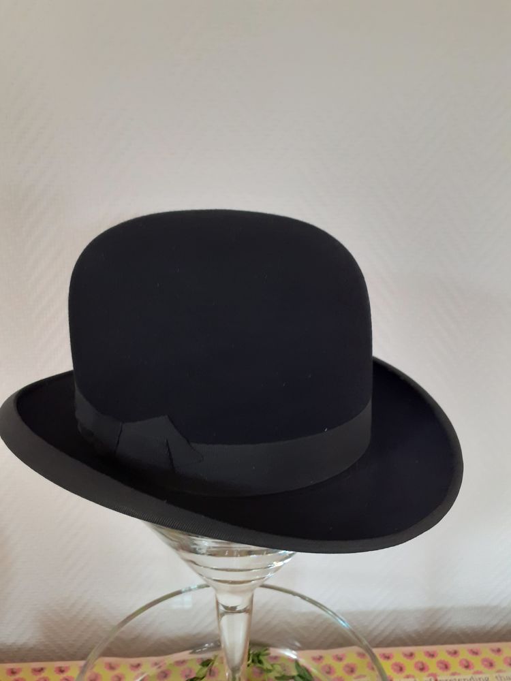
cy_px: 340
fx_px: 531
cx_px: 256
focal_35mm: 27
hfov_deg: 51.4
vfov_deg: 65.3
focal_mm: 3.6
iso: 200
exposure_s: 1/25
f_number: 1.9
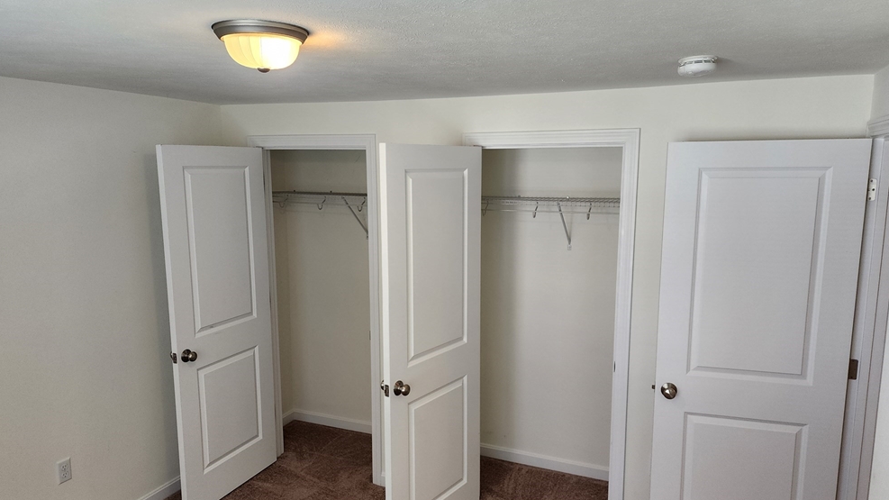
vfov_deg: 44.4
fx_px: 613
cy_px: 259
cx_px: 441
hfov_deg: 71.9
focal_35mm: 26
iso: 200
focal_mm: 6.4
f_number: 1.8
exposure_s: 1/120
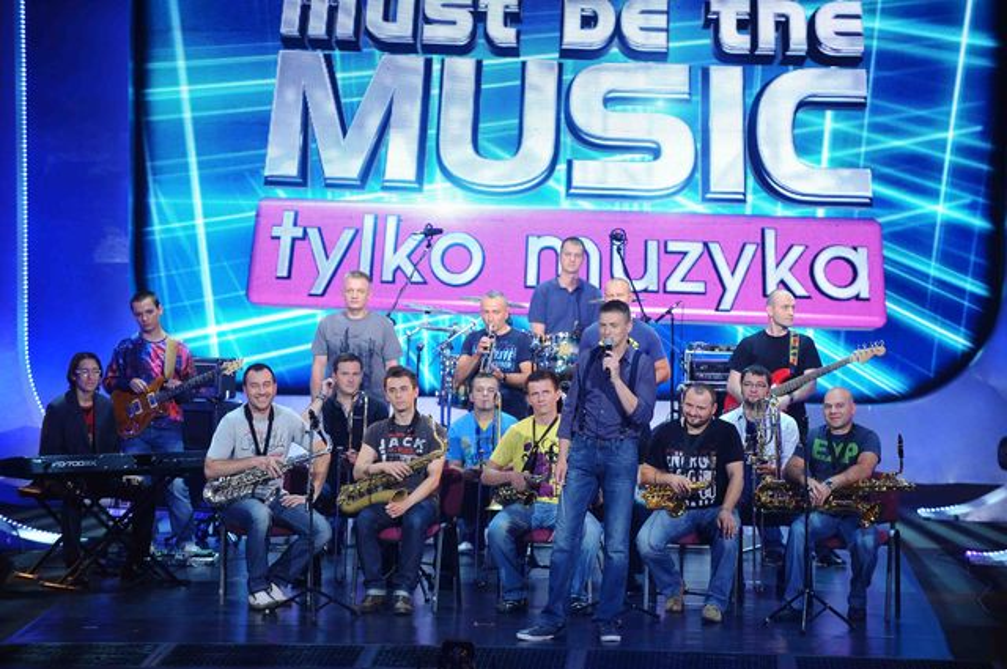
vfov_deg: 7.6
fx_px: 5029
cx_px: 504
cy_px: 334
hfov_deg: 11.4
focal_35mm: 180
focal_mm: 180
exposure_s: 1/200
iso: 2000
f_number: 4
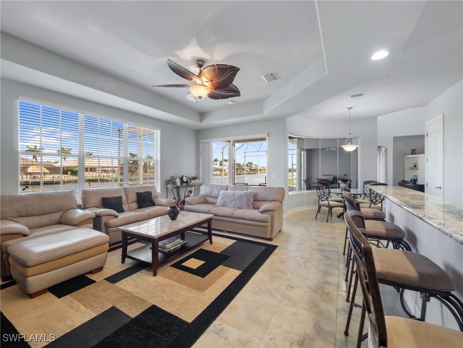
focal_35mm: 14
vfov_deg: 85.7
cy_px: 174
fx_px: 187
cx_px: 232
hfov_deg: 102.1
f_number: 7.1
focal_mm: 7
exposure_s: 1/6
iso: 200
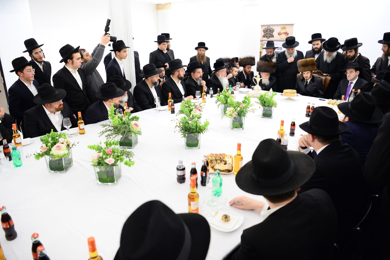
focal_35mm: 24
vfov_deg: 53.1
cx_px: 195
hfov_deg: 73.8
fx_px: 260
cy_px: 130
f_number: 3.5
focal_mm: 24
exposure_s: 1/125
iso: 2500
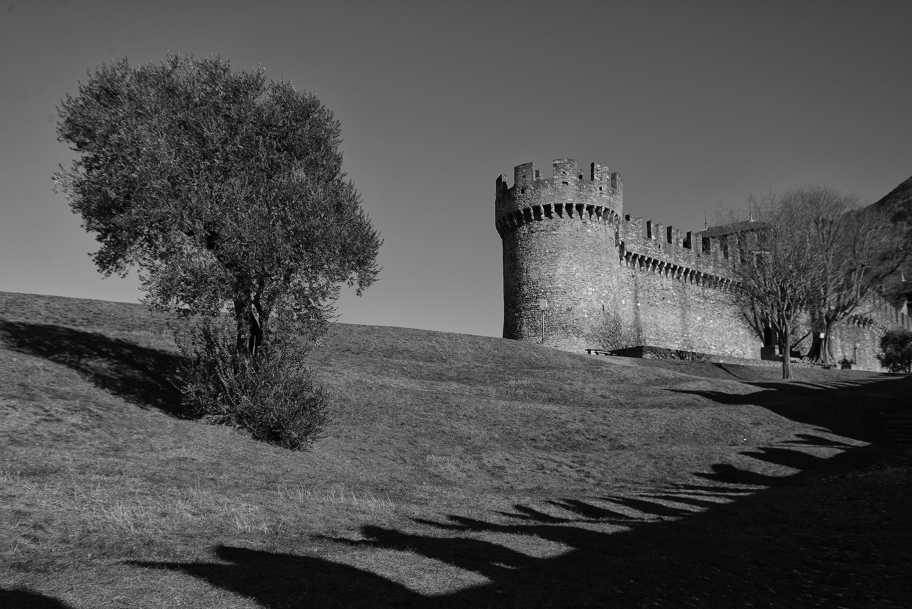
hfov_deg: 53.1
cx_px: 456
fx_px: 912
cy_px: 304
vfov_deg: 36.9
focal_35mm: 36
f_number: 6.3
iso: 125
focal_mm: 36
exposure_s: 1/500
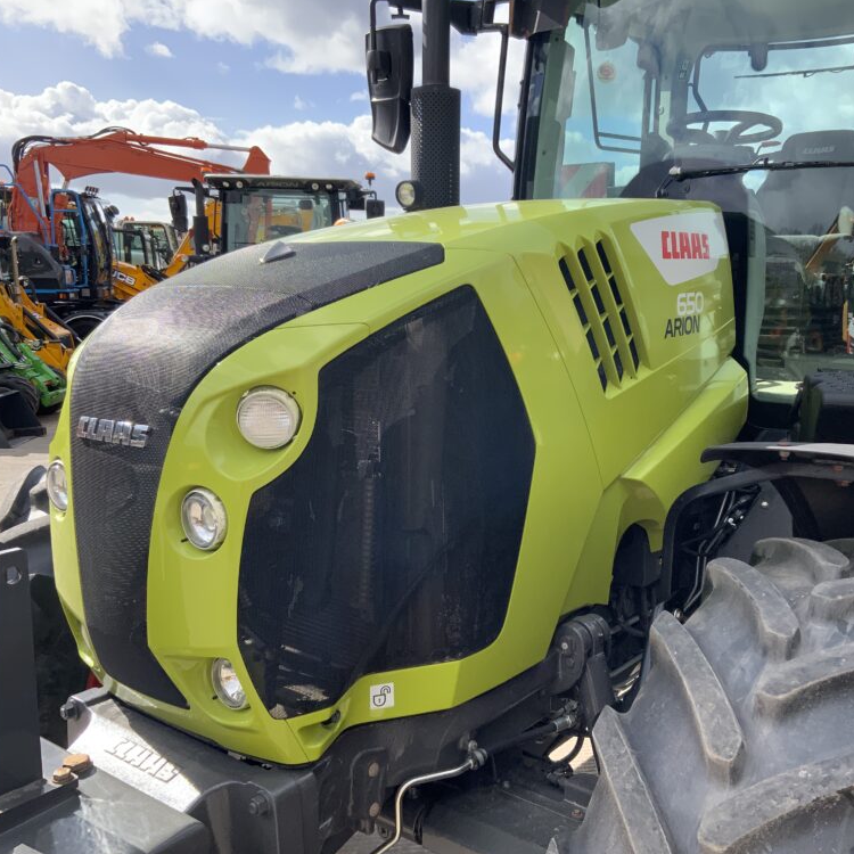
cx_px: 495
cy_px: 426
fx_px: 977
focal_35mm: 35
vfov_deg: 47.2
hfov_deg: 47.0
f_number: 1.8
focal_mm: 3
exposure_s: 1/898
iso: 16
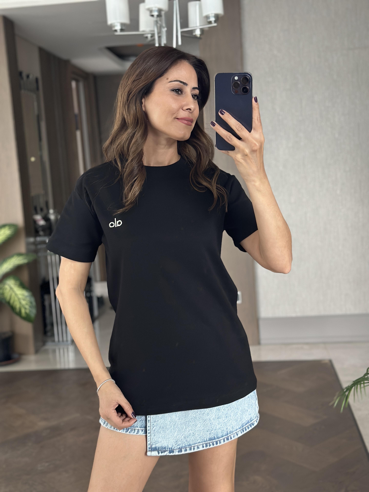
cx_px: 184
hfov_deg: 30.3
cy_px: 246
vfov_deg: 39.7
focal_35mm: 48
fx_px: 682
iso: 400
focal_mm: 6.86
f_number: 1.78
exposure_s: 1/56
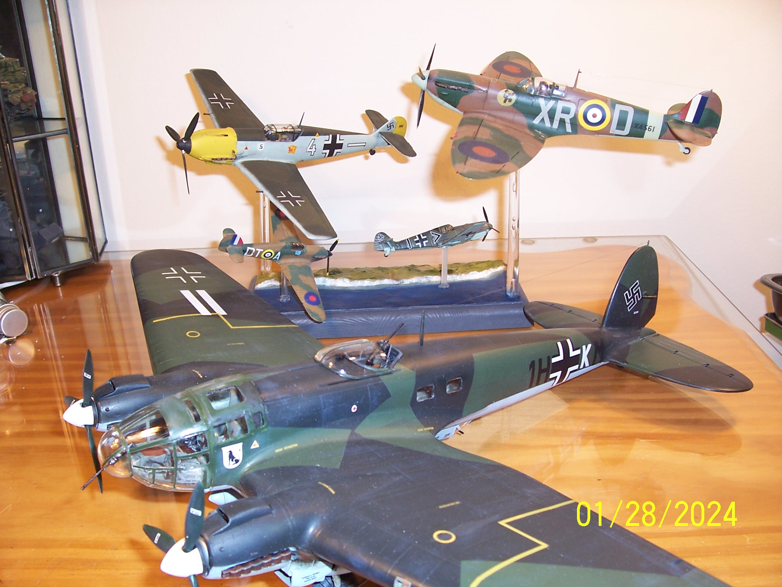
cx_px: 391
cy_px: 294
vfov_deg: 41.8
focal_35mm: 34
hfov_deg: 54.0
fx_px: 768
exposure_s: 1/60
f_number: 2.7
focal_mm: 5.6
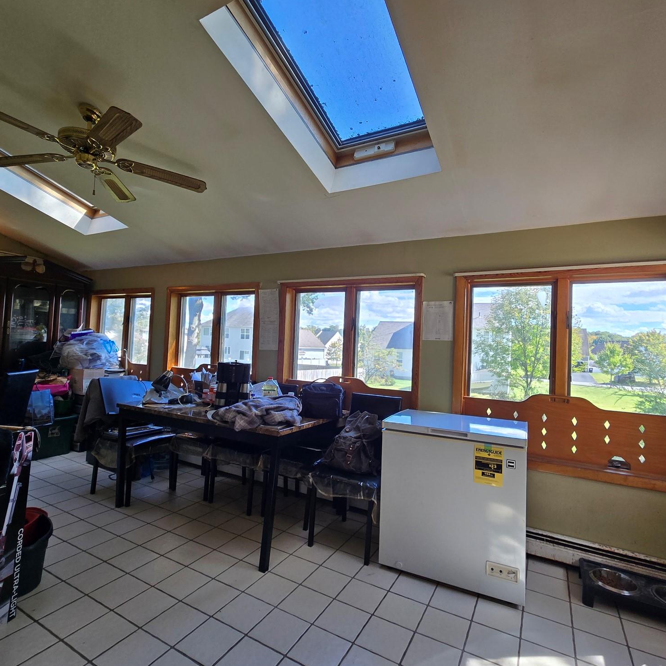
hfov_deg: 87.4
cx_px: 338
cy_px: 338
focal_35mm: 16
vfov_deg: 87.4
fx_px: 348
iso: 64
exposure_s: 1/120
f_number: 2.2
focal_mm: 2.2
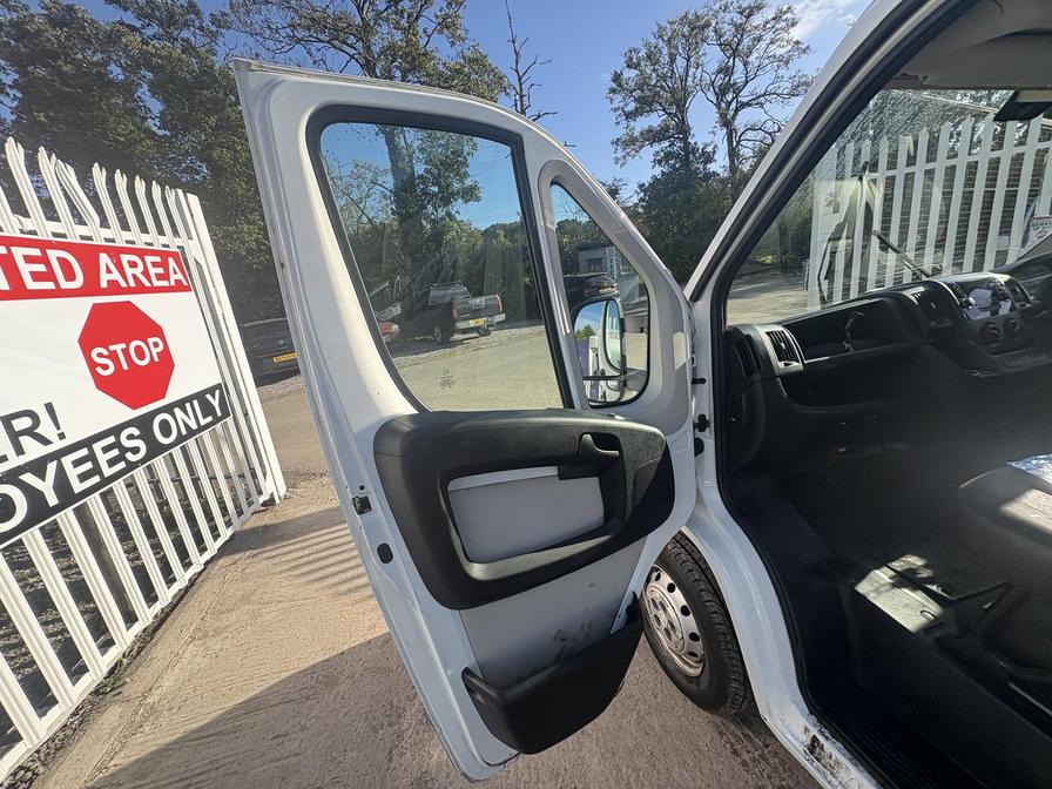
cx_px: 526
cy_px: 394
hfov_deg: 102.1
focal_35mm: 14
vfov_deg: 85.7
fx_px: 425
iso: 50
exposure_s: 1/495
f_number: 2.2
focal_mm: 2.22
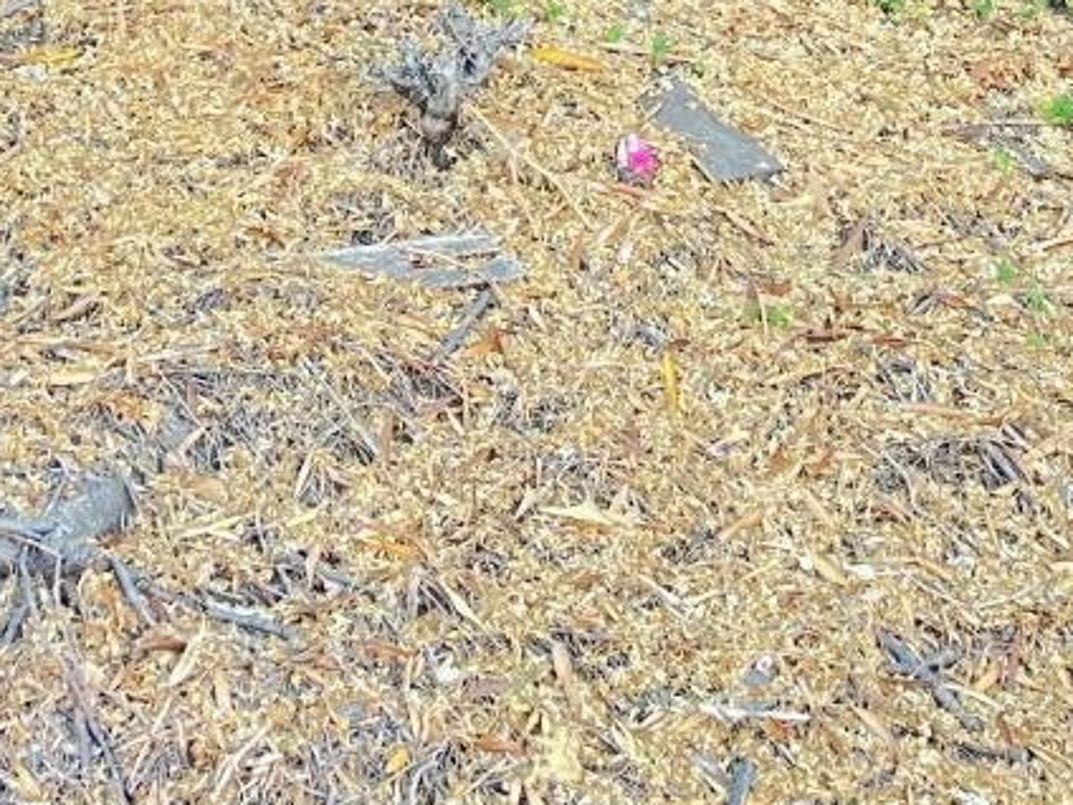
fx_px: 2852
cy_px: -206
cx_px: 595
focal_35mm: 92
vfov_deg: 15.4
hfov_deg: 21.3
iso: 100
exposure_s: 1/121
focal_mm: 5.7
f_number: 1.5
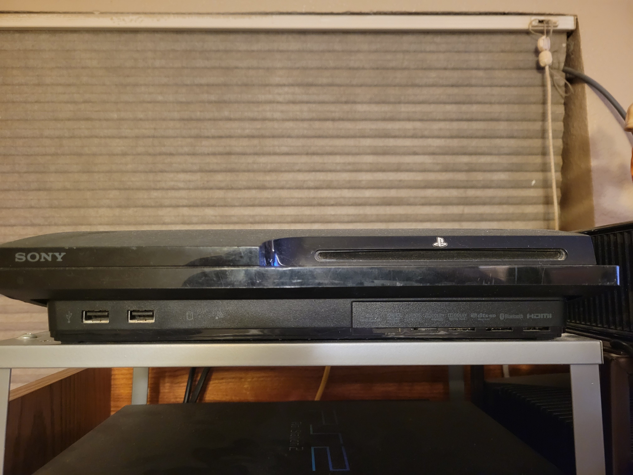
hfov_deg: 67.3
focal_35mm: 26
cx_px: 316
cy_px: 238
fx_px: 475
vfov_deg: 53.1
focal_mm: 5.4
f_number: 1.8
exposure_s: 1/24
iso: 800
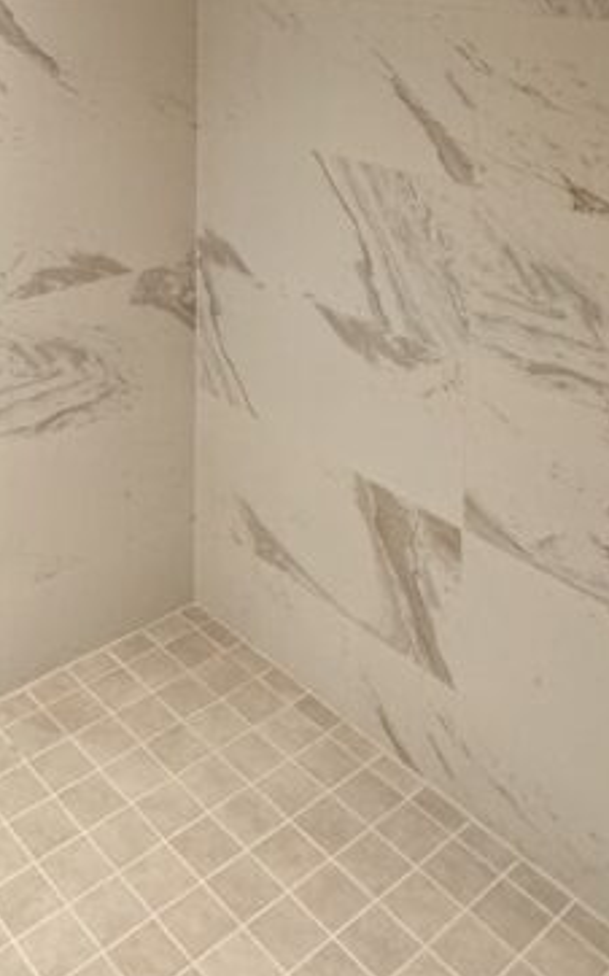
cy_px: 13
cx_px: 164
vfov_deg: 41.4
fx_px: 1116
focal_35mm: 42
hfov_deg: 30.1
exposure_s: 1/100
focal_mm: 2.22
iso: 250
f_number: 2.2
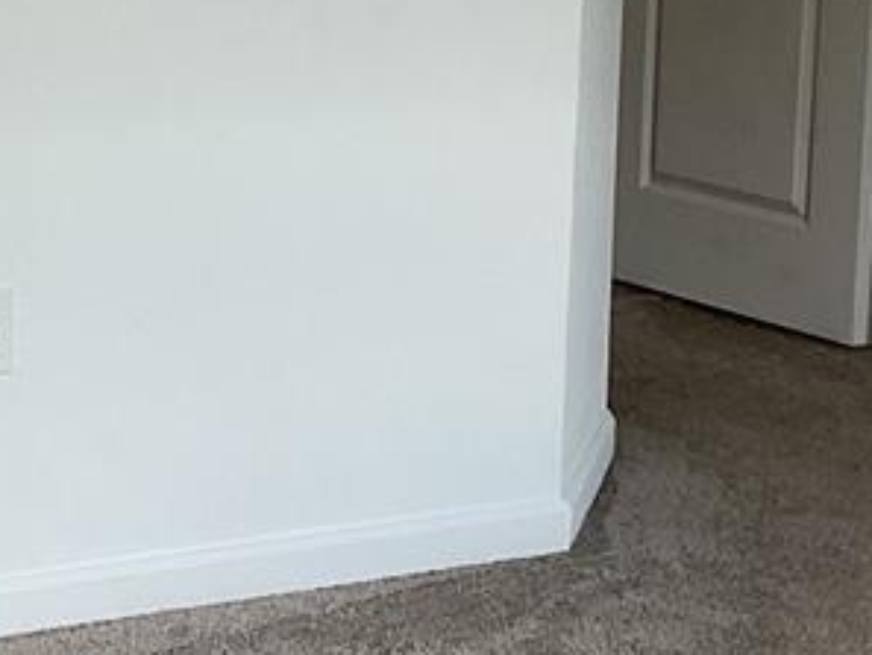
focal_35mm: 107
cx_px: 9
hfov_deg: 17.9
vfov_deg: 13.8
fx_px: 2696
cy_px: 147
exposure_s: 1/120
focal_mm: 3.3
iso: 80
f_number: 2.4
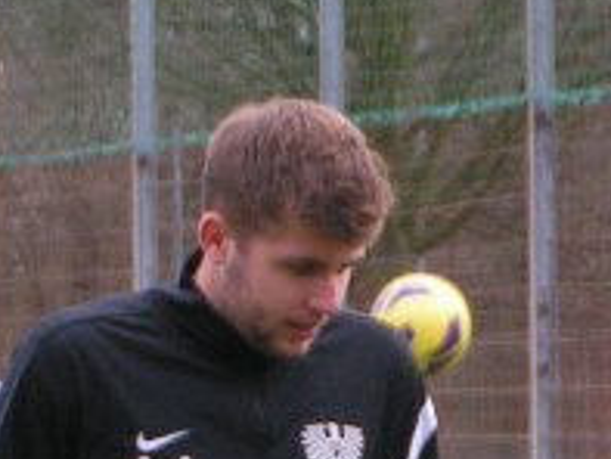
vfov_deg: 3.4
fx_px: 7753
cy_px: 564
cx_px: 760
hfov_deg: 4.5
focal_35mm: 439
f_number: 3.5
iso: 125
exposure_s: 1/200
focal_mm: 16.6
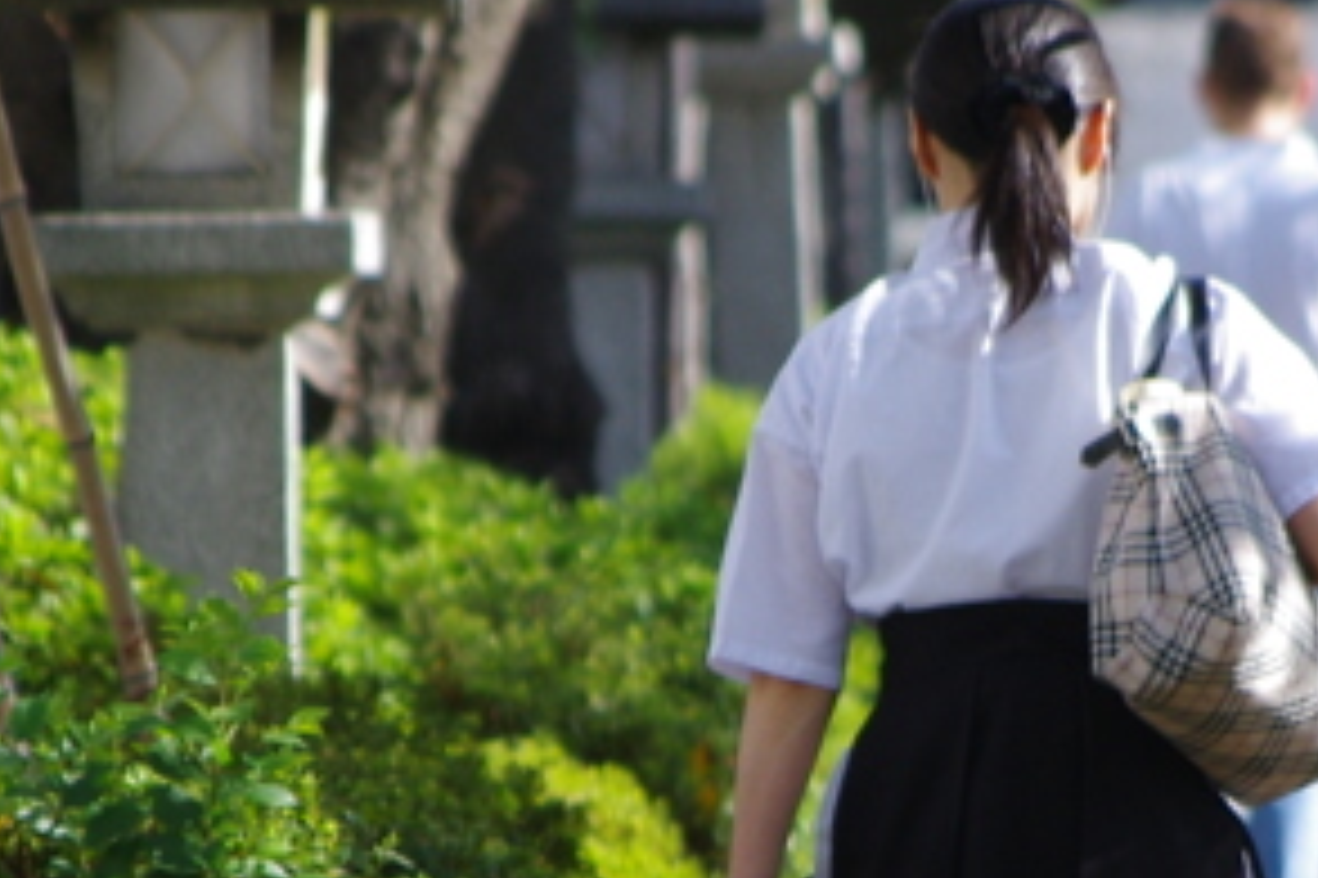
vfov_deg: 0.9
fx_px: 57518
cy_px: 653
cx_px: 985
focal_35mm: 1572
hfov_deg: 1.3
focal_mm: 300
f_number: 8
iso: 400
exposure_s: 1/320
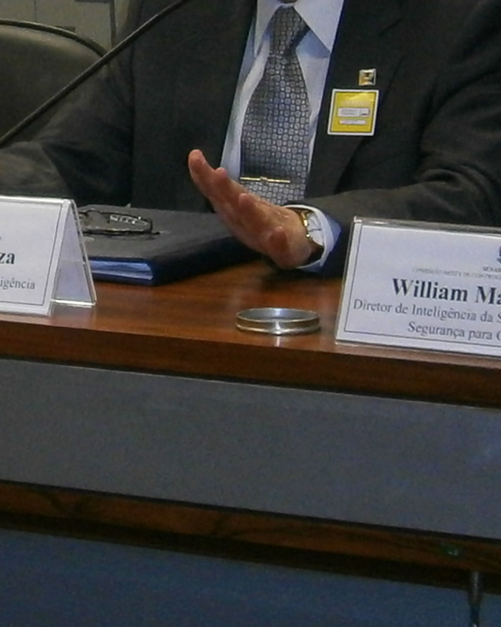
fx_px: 4171
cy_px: -39
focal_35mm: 225
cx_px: -280
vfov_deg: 8.5
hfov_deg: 6.8
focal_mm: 8.3
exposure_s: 1/40
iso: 160
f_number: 3.4
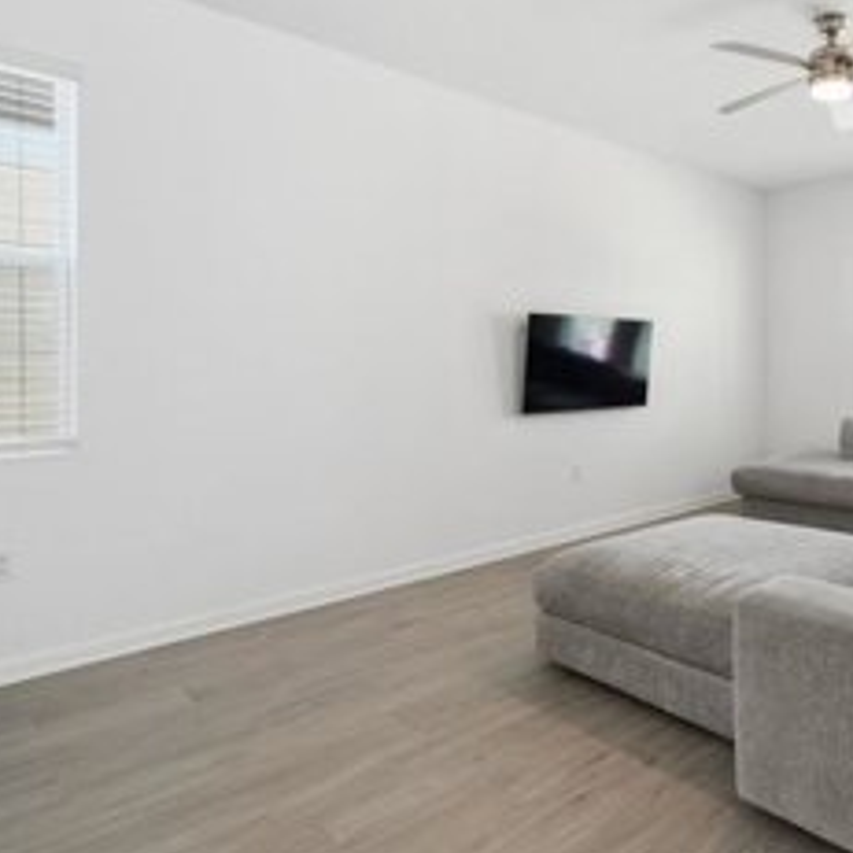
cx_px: 709
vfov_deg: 62.6
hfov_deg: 57.2
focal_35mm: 25
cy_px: 366
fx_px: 697
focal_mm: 17
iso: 125
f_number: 8
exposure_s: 1/40
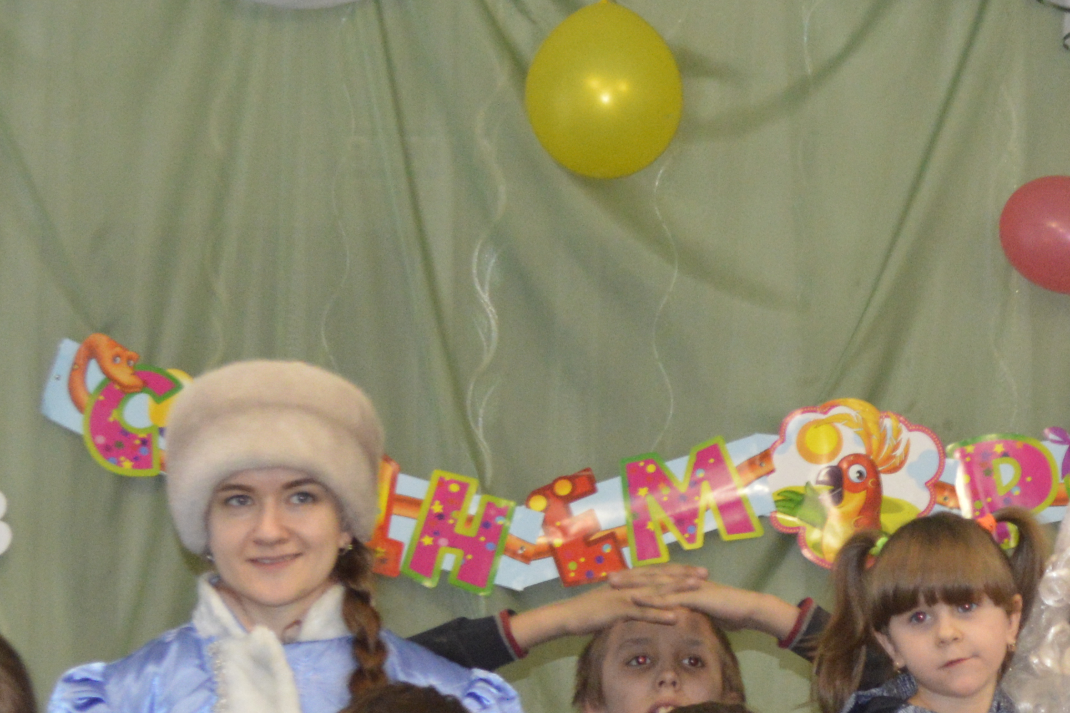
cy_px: 1010
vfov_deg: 8.5
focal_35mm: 159
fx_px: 4725
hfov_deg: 12.8
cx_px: 928
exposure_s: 1/60
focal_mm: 34
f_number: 5
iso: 1600
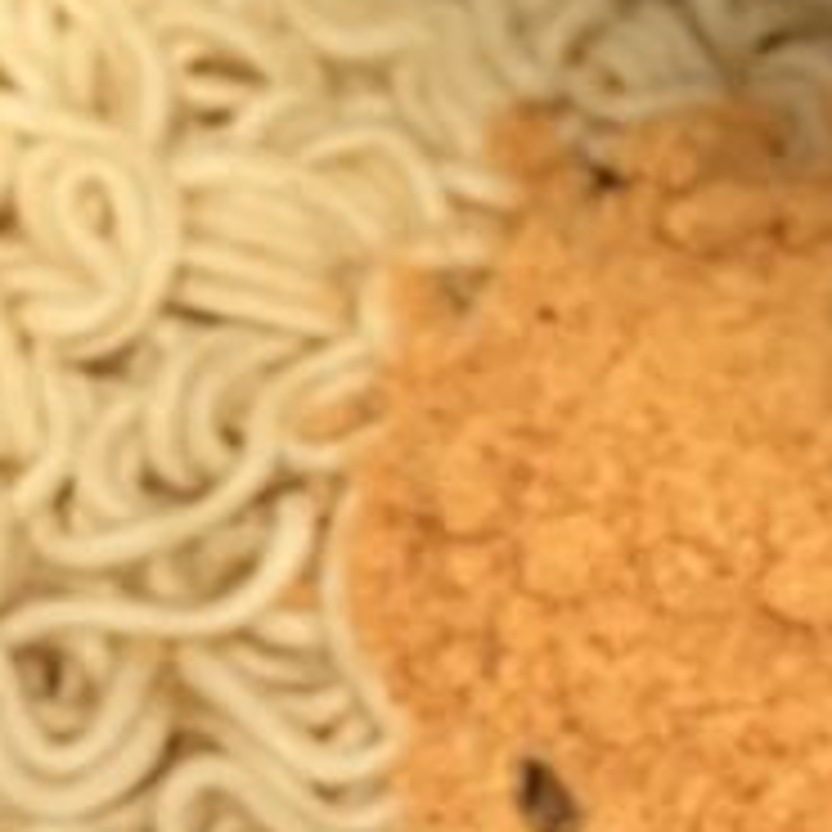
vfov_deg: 12.4
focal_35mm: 137
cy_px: -238
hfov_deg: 12.2
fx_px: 3725
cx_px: 1201
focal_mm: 3.99
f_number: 1.8
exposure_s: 1/60
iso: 200
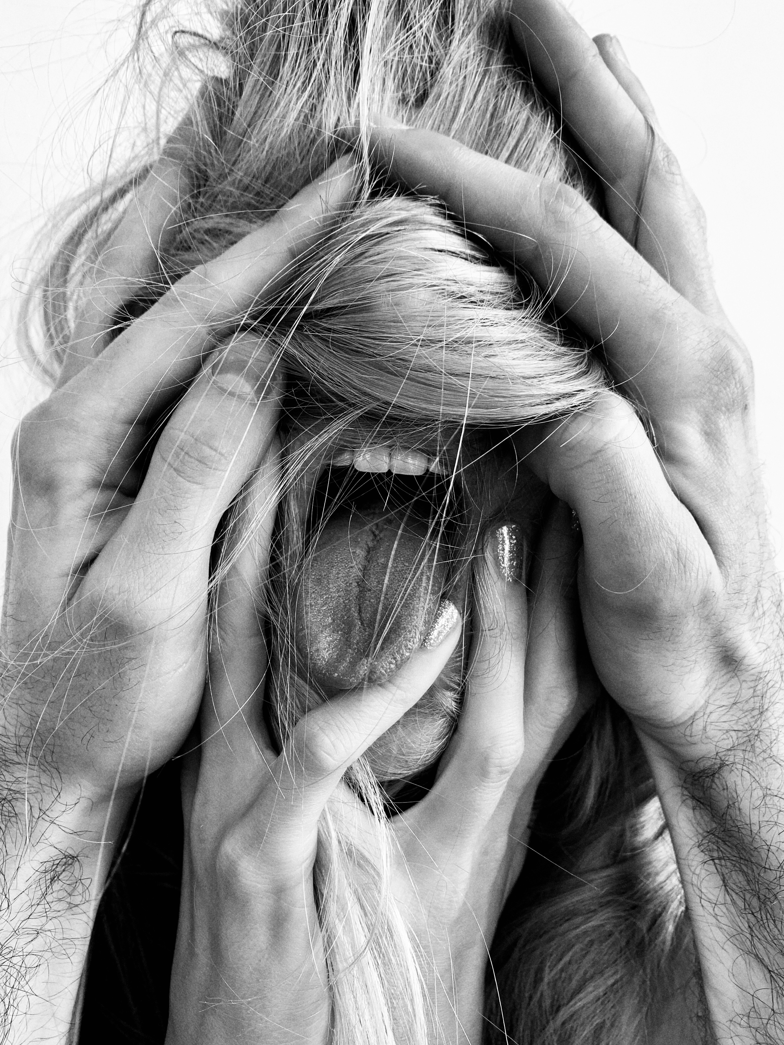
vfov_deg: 63.4
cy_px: 543
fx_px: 846
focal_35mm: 28
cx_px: 374
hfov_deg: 49.7
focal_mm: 4.25
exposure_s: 1/122
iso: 40
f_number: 1.8
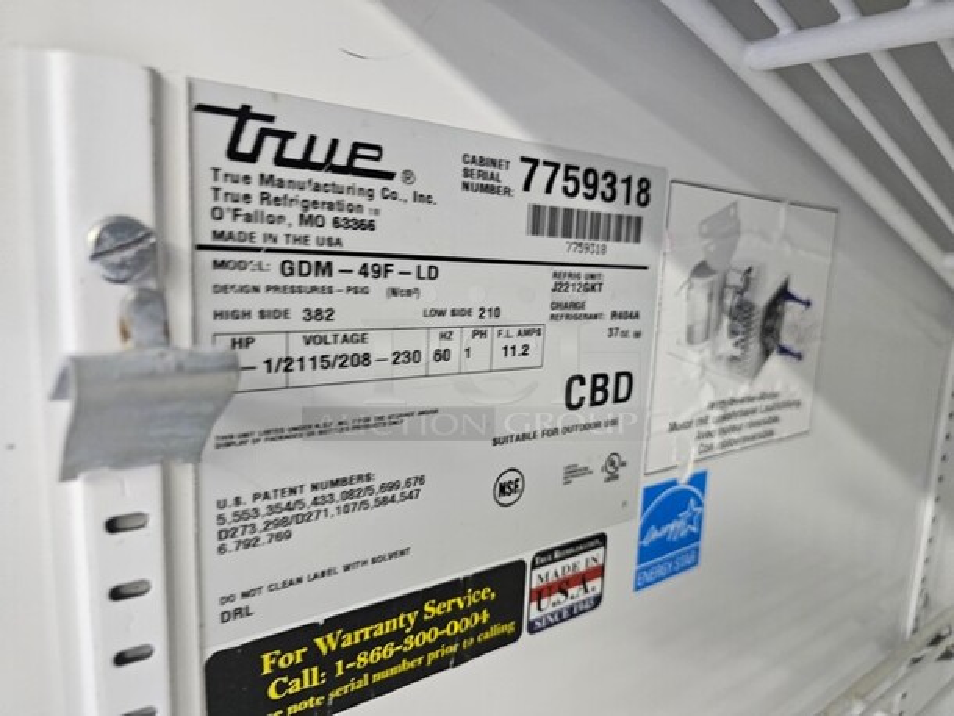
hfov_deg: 73.9
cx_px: 477
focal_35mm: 23
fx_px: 634
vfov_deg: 58.9
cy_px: 358
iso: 640
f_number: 1.7
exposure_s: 1/60
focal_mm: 6.3
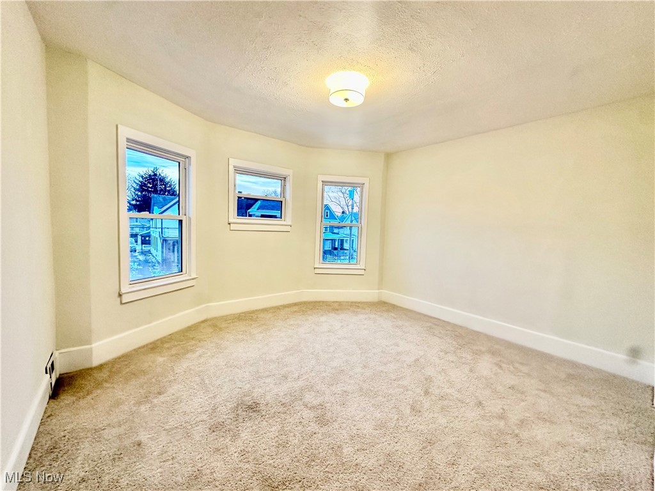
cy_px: 246
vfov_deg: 85.7
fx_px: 265
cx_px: 328
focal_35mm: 14
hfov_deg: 102.1
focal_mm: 2.22
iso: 250
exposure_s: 1/60
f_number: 2.2
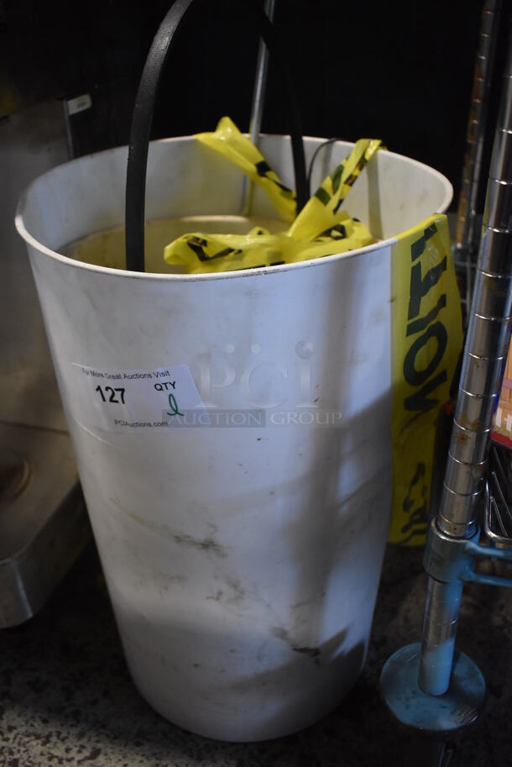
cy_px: 384
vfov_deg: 57.2
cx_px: 256
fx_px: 703
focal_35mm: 33
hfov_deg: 40.0
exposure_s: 1/125
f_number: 3.8
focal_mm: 22
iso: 1800
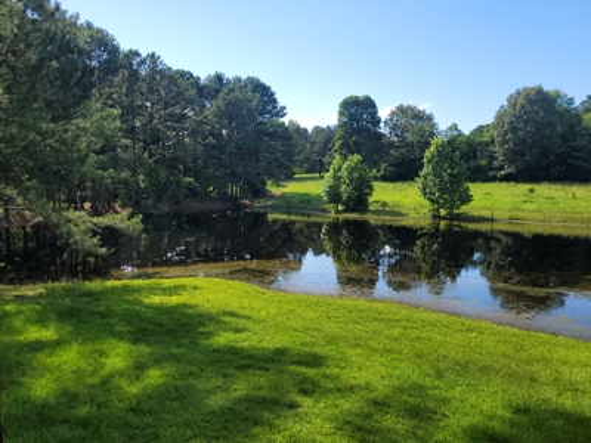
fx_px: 444
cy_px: 222
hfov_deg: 67.3
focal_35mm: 26
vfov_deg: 53.1
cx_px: 296
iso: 40
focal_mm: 5.4
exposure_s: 1/1248
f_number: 1.8
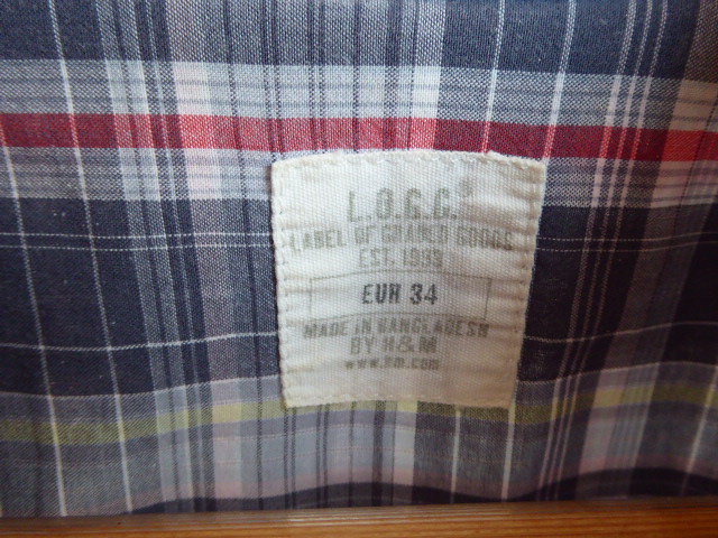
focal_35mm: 36
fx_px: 747
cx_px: 359
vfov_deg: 39.7
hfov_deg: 51.4
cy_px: 269
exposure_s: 1/30
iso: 400
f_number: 3.7
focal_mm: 6.3
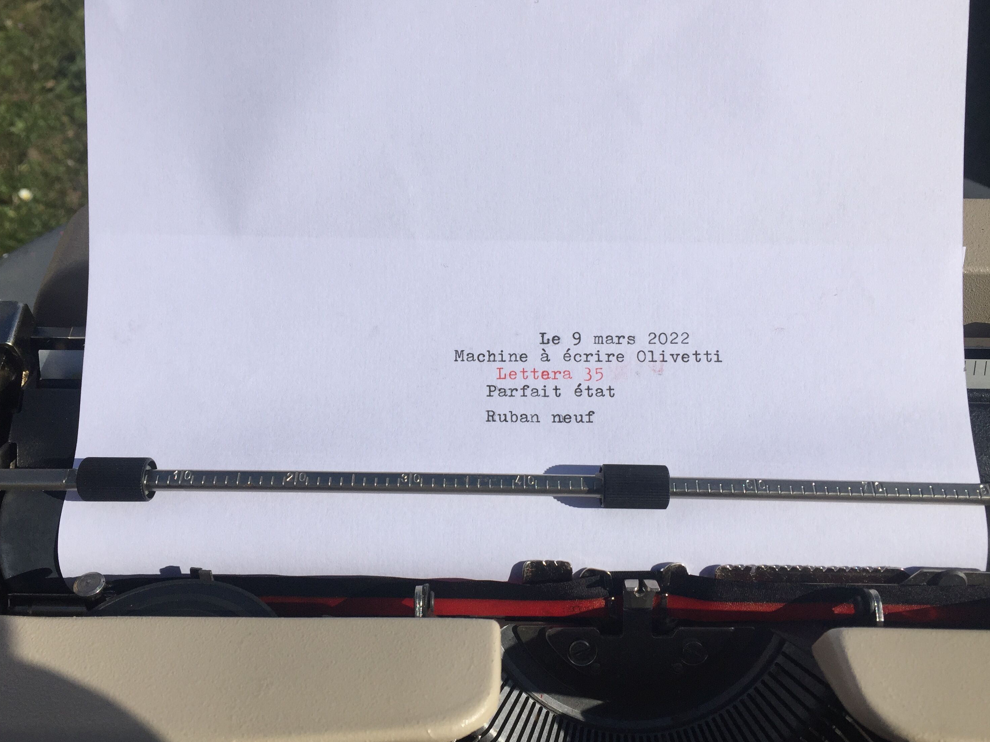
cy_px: 383
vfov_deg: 44.2
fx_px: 915
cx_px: 467
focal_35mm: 32
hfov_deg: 56.8
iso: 32
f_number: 2.2
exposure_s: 1/5650
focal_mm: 4.15
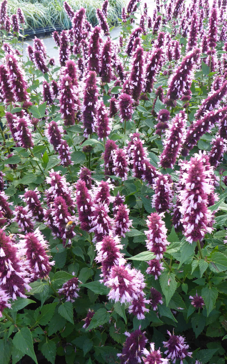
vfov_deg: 62.9
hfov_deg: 41.7
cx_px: 133
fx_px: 297
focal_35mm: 30
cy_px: 184
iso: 200
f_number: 3.3
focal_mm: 4.9
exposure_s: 1/125
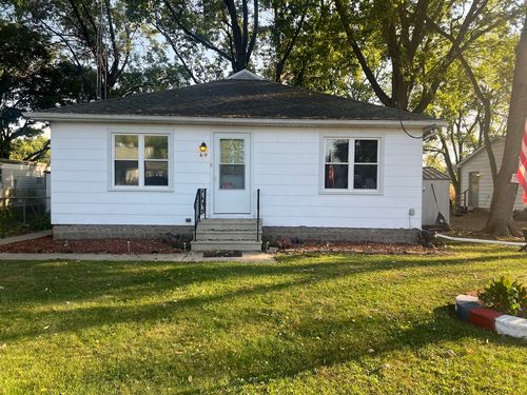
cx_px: 264
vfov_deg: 53.1
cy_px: 198
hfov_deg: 67.3
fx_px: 396
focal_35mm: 26
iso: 50
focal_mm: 5.7
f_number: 1.5
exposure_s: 1/611
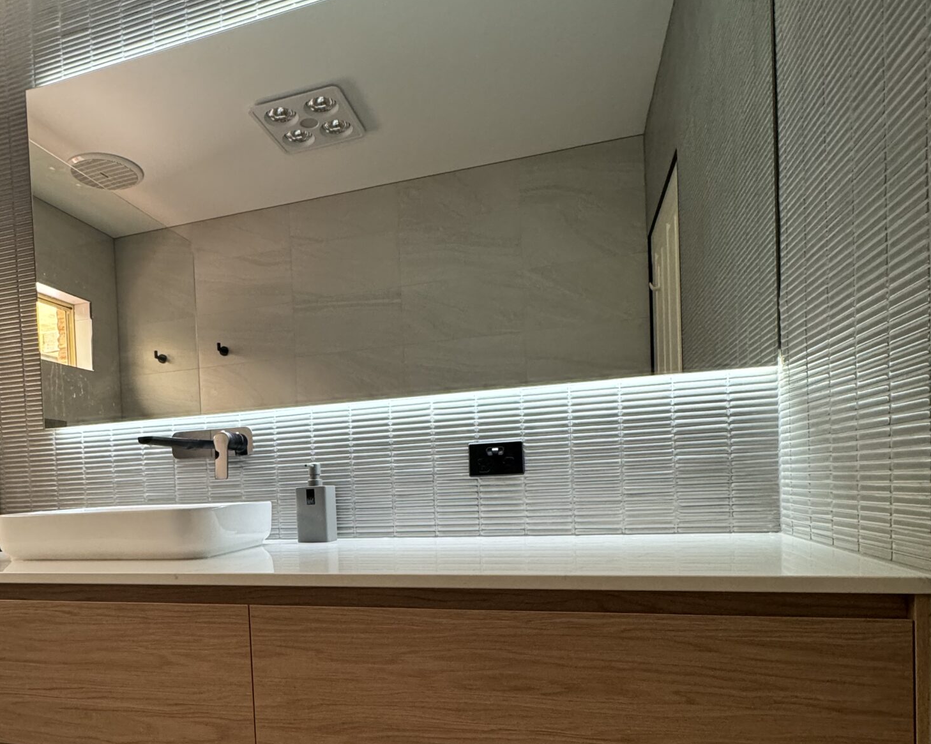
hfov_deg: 68.9
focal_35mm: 24
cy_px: 507
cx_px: 336
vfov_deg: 57.2
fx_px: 661
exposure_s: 1/70
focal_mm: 2.22
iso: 320
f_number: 2.2
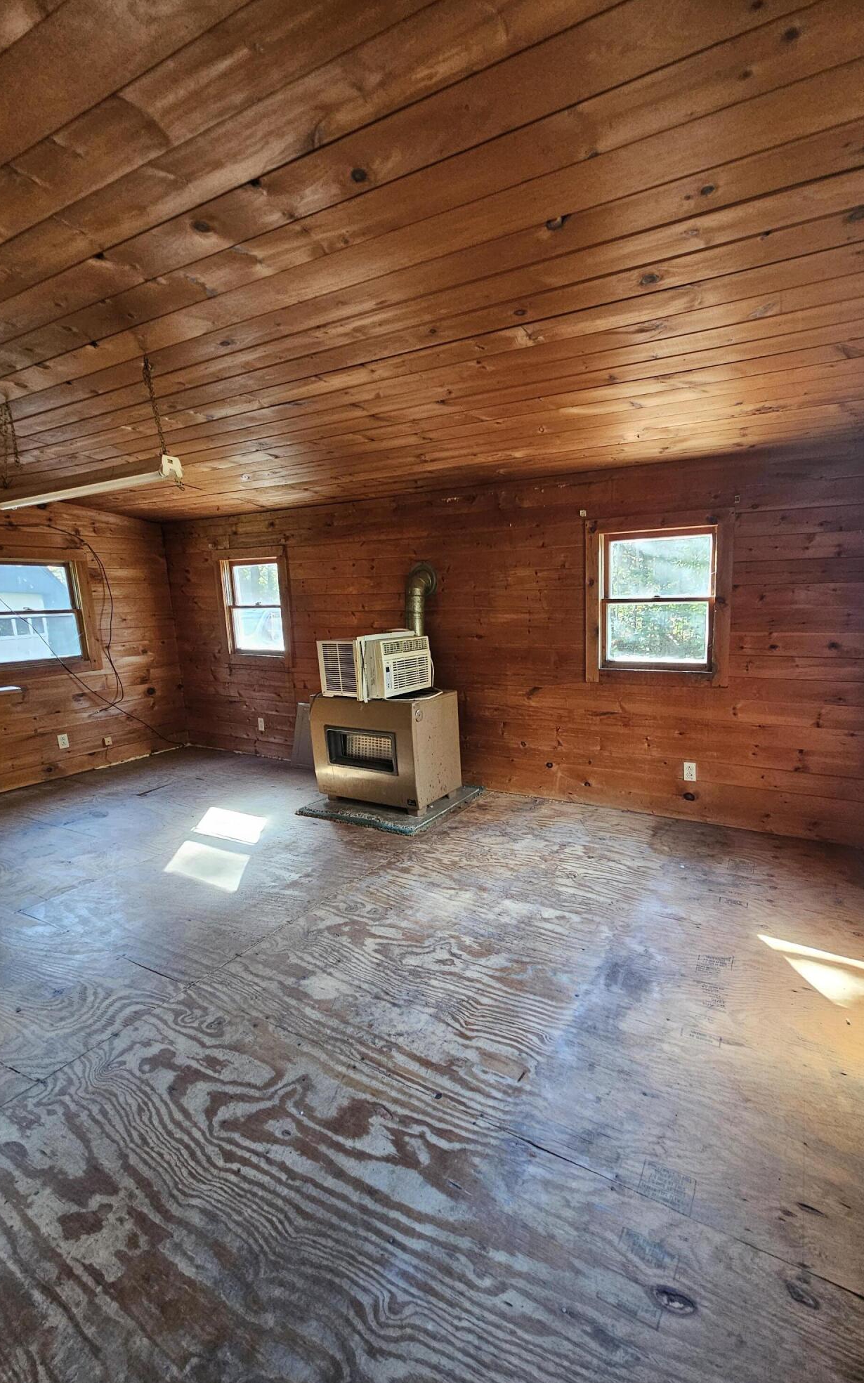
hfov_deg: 77.7
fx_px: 528
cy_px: 702
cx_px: 520
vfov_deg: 105.3
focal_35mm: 14
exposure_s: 1/60
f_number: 2.2
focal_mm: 2.2
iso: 400
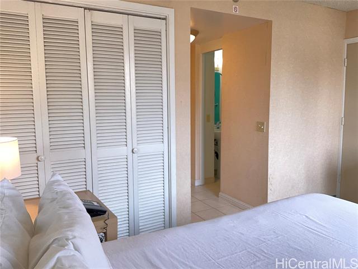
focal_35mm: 29
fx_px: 300
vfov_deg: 48.2
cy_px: 134
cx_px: 179
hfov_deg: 61.7
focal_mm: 3
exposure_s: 1/60
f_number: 1.8
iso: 125
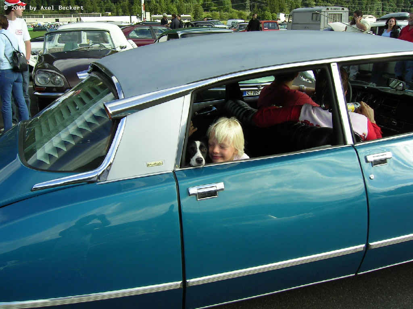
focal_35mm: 36
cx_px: 206
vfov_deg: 39.7
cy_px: 154
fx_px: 430
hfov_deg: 51.4
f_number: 4.8
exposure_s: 1/182
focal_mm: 5.6
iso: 50
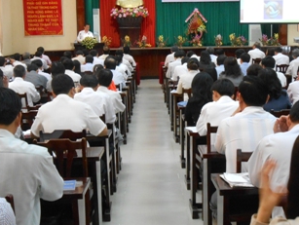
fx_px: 571
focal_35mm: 66
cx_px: 165
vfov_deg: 22.3
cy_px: 104
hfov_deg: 29.3
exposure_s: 1/20
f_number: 4.5
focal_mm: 7.8
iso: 400
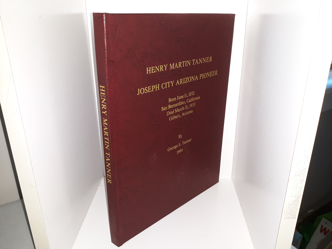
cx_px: 166
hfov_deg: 63.4
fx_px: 269
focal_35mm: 28
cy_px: 124
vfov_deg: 49.7
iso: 50
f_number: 1.7
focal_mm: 3.7
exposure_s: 1/50
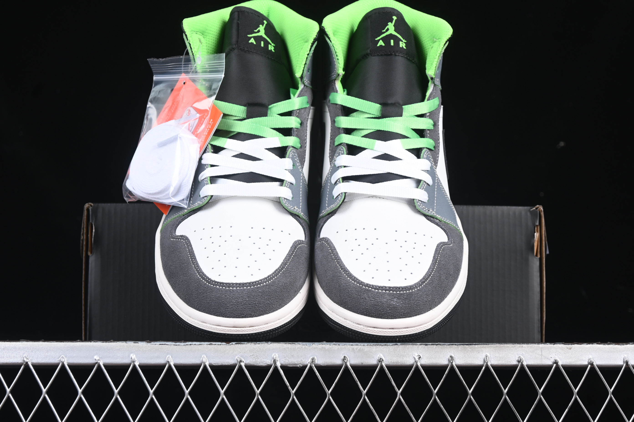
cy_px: 211
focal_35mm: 75
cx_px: 317
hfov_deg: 27.0
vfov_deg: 18.2
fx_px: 1321
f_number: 7.1
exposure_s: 1/60
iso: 160
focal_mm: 50
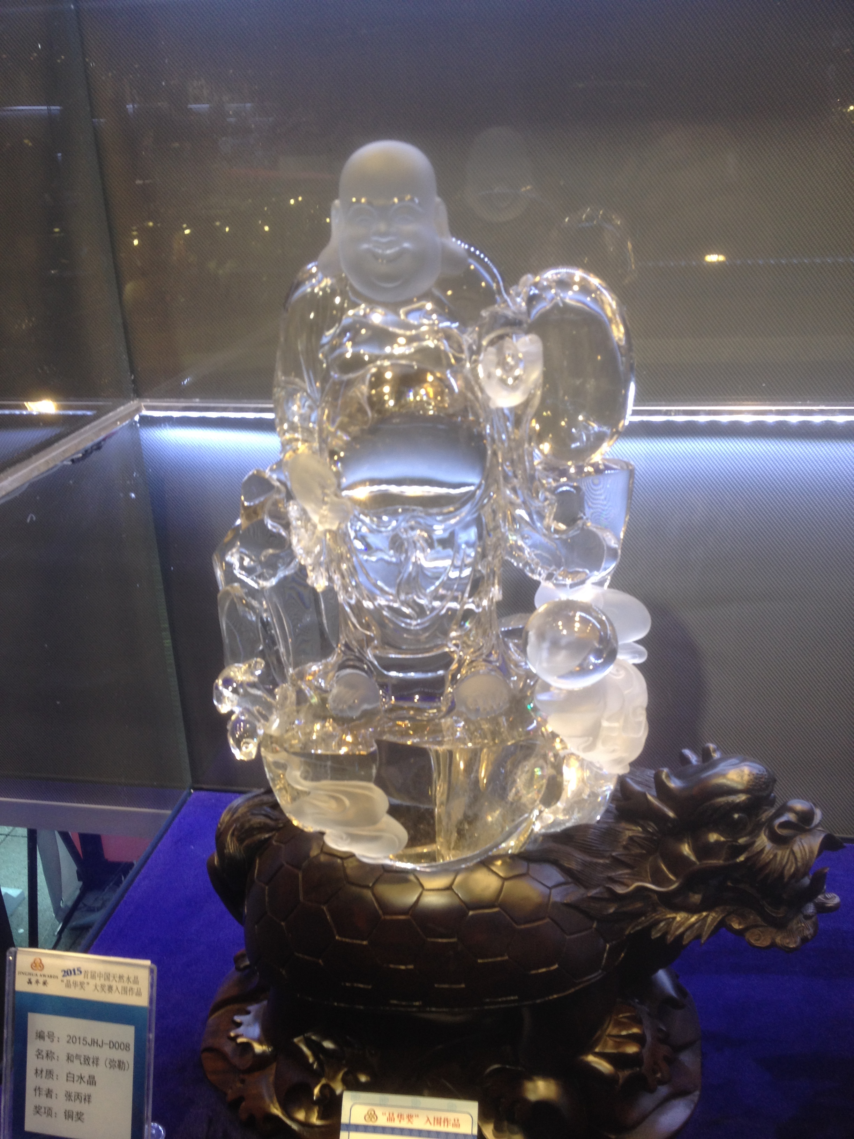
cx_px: 427
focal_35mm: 35
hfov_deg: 40.7
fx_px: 1151
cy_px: 570
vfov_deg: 52.6
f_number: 2.4
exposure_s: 1/30
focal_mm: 4.28
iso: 50
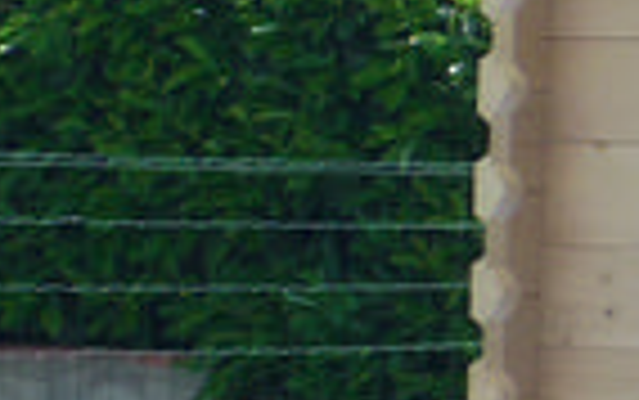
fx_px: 6640
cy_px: -193
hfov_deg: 5.2
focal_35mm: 381
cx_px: 1944
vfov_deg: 3.4
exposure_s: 1/500
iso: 100
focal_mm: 8.8
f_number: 4.3
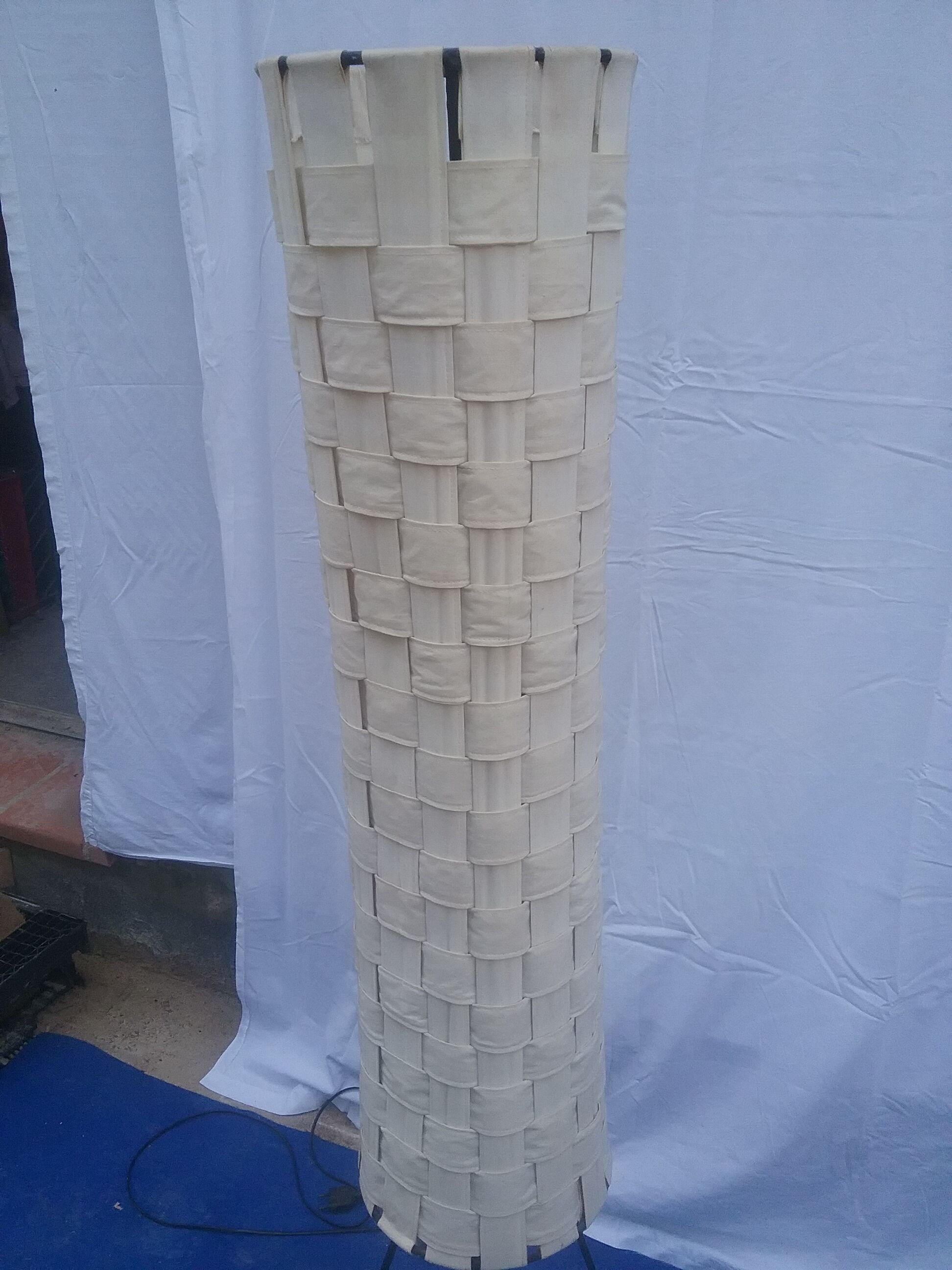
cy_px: 635
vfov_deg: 58.4
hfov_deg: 45.4
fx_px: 1137
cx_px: 476
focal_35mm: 31
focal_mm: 3.3
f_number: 2.2
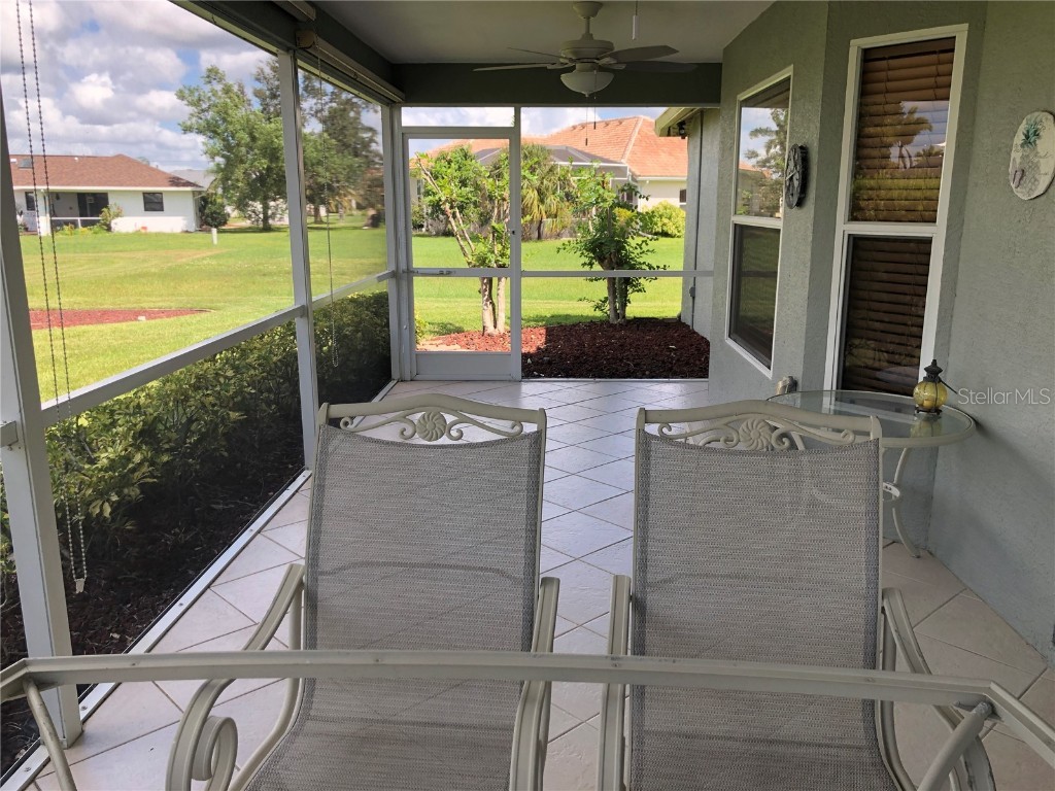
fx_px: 853
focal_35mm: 28
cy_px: 396
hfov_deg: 63.4
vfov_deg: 49.7
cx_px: 528
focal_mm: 4
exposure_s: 1/379
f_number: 1.8
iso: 20
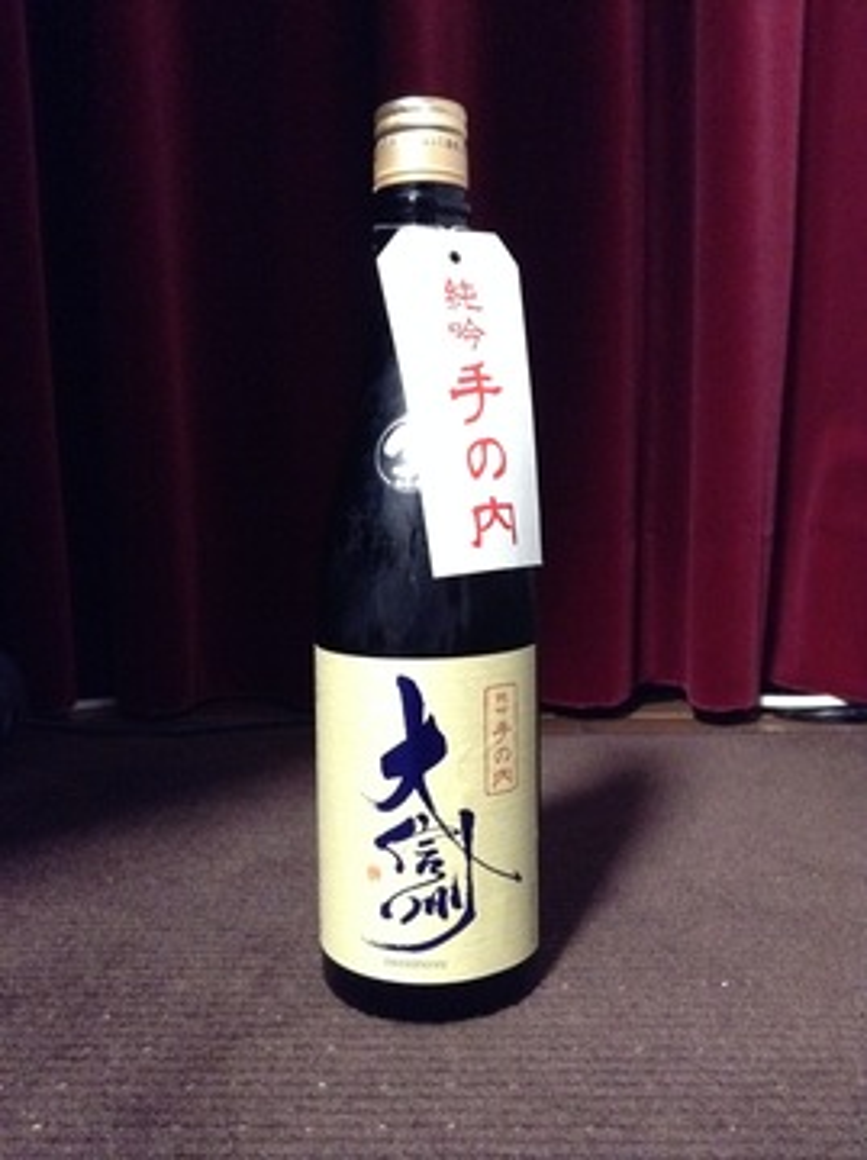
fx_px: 1105
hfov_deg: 42.9
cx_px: 434
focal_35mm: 33
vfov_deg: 55.4
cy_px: 580
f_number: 2.4
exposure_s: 1/15
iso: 640
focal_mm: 3.3
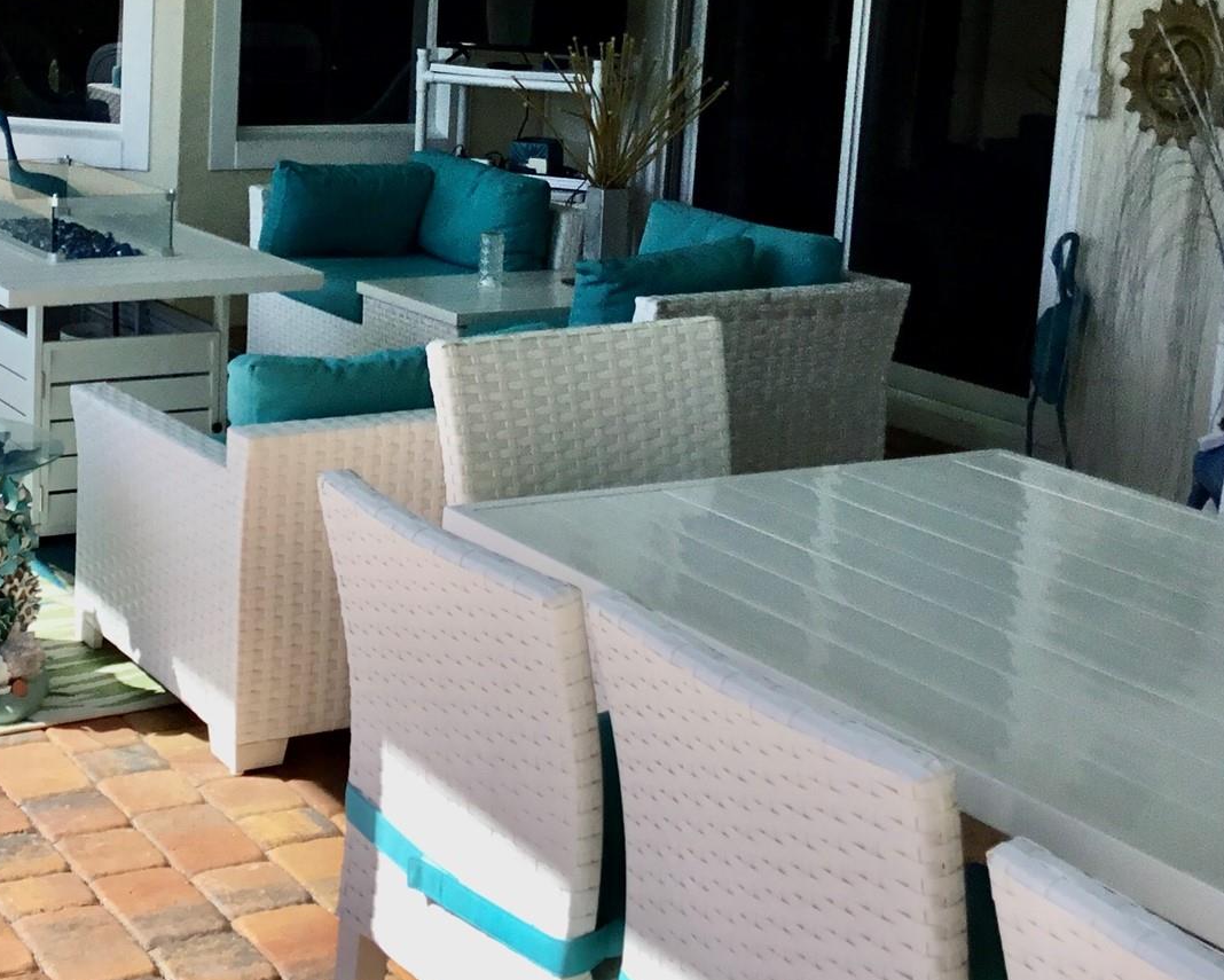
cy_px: 227
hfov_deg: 31.3
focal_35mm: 58
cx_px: 168
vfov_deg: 25.9
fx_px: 2102
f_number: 2.4
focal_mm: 3.3
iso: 25
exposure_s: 1/959
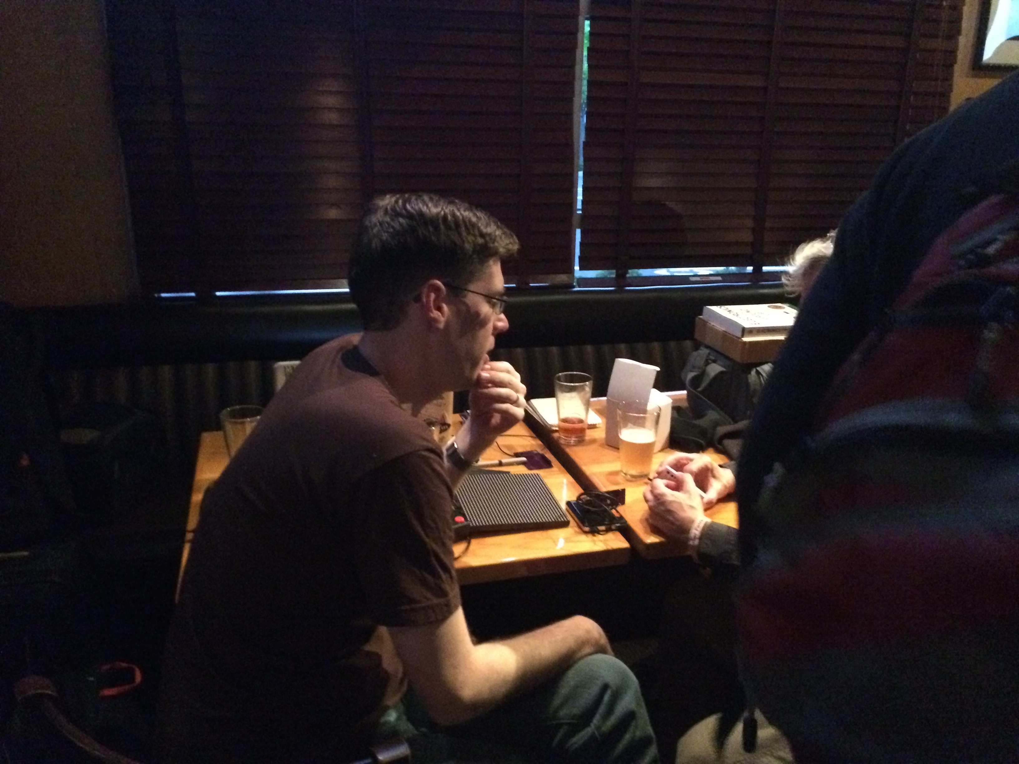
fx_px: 854
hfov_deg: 61.7
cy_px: 382
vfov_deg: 48.2
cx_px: 510
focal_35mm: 29
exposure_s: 1/15
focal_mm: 4.15
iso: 1250
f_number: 2.2
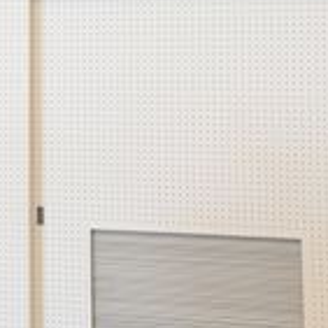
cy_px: -6
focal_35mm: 181
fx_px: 1940
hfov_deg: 9.4
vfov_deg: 9.6
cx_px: -156
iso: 3200
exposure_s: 1/320
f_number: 4.5
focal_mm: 40
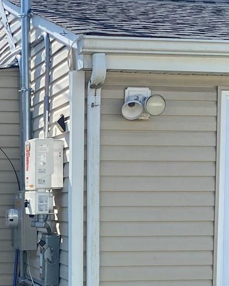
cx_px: 34
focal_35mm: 100
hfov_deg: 15.3
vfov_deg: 18.7
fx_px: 847
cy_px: 276
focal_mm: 4.25
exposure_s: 1/2066
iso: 32
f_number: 1.8
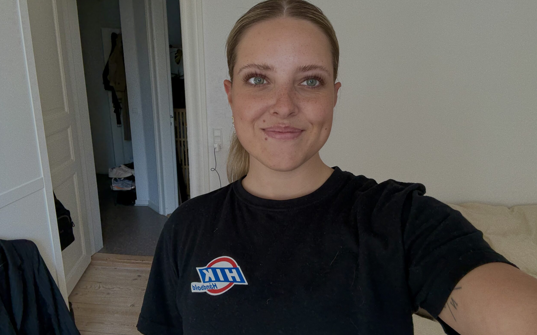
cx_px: 270
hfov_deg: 72.6
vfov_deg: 49.3
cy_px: 164
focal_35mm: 25
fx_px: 366
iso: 50
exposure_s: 1/121
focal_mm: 2.69
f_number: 1.9
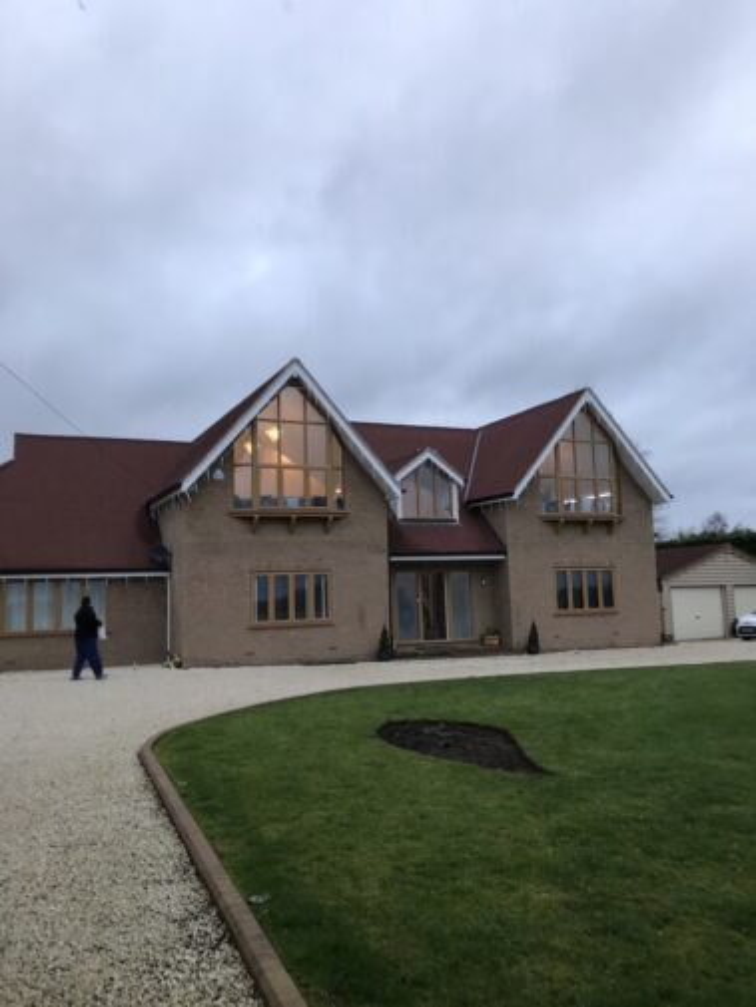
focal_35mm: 28
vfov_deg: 63.4
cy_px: 504
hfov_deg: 49.8
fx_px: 815
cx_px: 378
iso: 25
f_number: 1.8
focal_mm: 3.99
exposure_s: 1/50
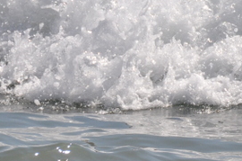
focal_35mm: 967
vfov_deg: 1.4
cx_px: 408
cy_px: -59
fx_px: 6489
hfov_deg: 2.1
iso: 500
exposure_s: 1/1600
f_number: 10
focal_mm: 170
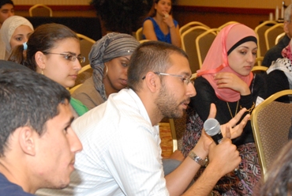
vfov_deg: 10.0
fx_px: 1113
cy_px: 132
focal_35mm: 137
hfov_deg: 14.9
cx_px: 177
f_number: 8
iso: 1250
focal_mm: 56
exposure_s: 1/60
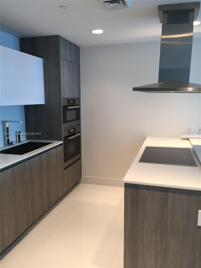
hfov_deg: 48.2
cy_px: 134
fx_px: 225
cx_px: 100
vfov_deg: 61.7
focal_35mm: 29
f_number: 2.2
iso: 32
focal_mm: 4.15
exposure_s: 1/30
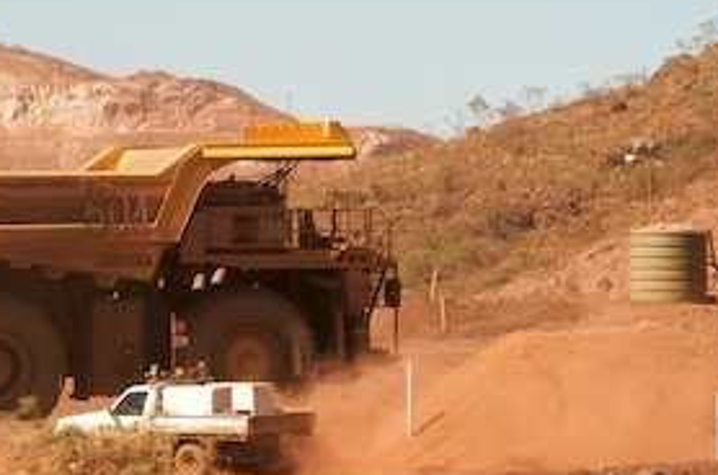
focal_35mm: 275
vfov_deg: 5.0
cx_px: 248
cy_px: 351
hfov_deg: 7.5
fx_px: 5474
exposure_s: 1/400
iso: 320
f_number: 10
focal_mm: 85
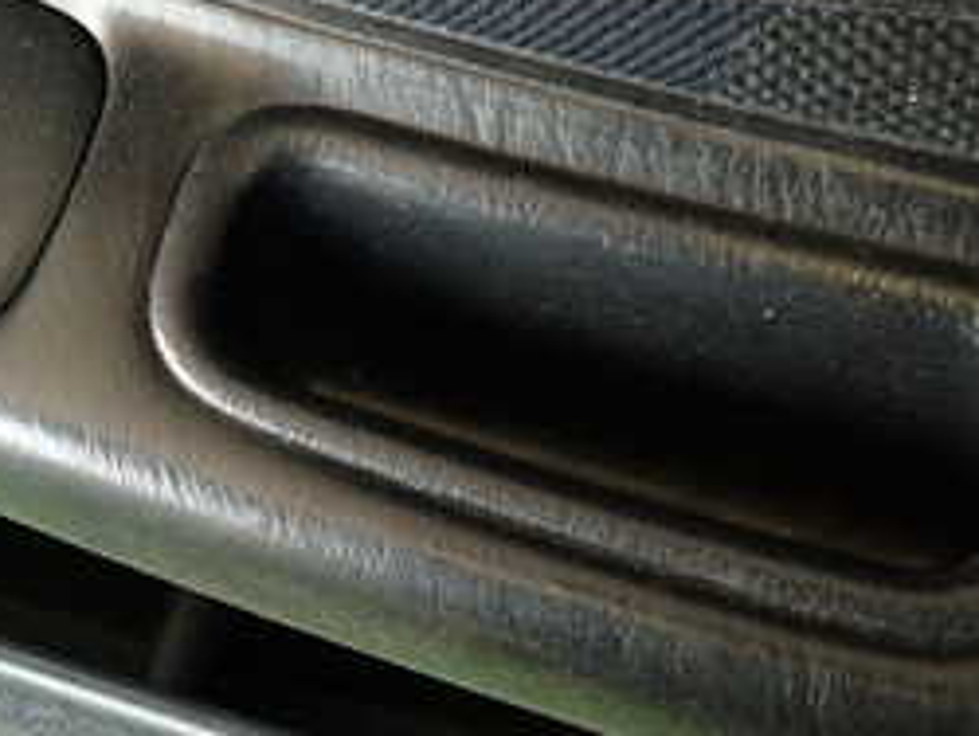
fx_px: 1699
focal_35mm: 60
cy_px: 145
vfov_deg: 24.1
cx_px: 23
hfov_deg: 30.2
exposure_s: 1/60
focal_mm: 4.5
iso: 200
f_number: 2
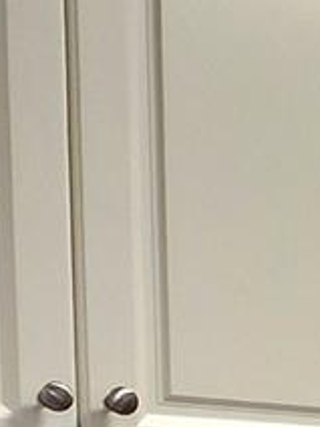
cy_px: 574
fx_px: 1159
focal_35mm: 94
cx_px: 845
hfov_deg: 11.7
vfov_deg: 19.1
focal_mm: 1.74
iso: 125
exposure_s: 1/60.2
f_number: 2.2
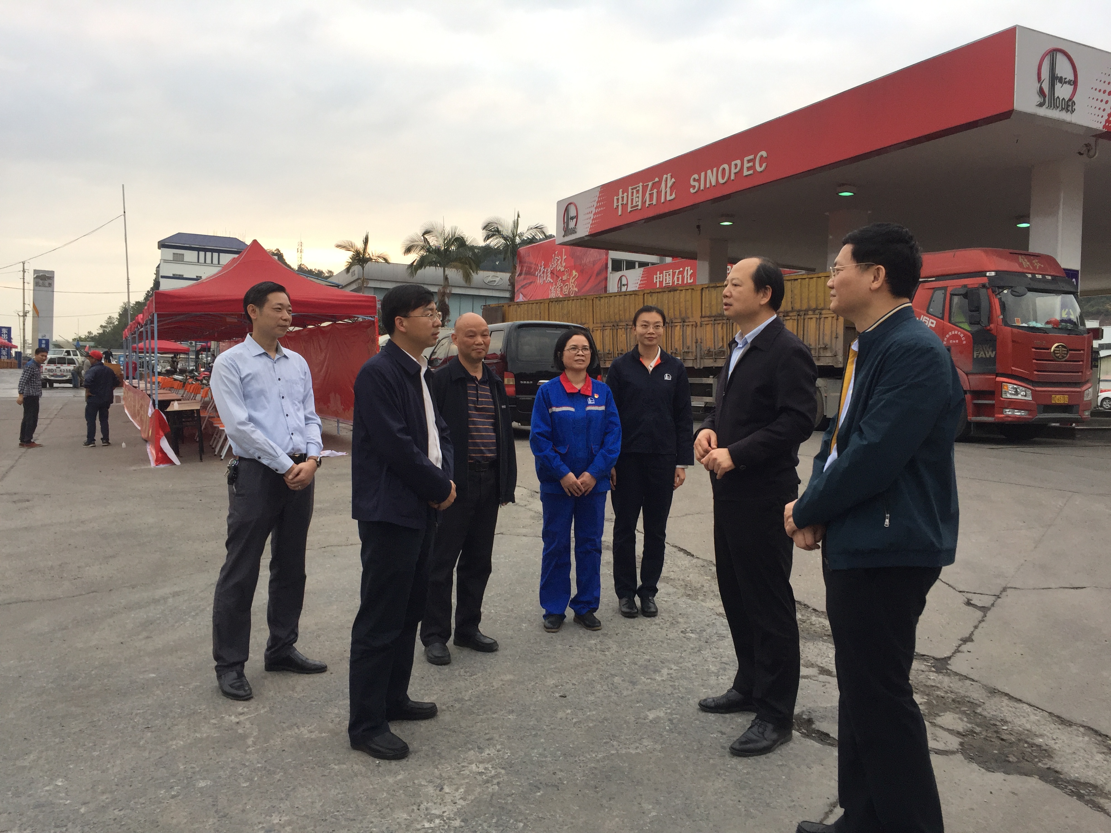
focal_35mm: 29
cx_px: 556
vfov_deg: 48.2
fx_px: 931
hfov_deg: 61.7
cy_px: 416
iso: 50
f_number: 2.2
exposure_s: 1/100
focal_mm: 4.15
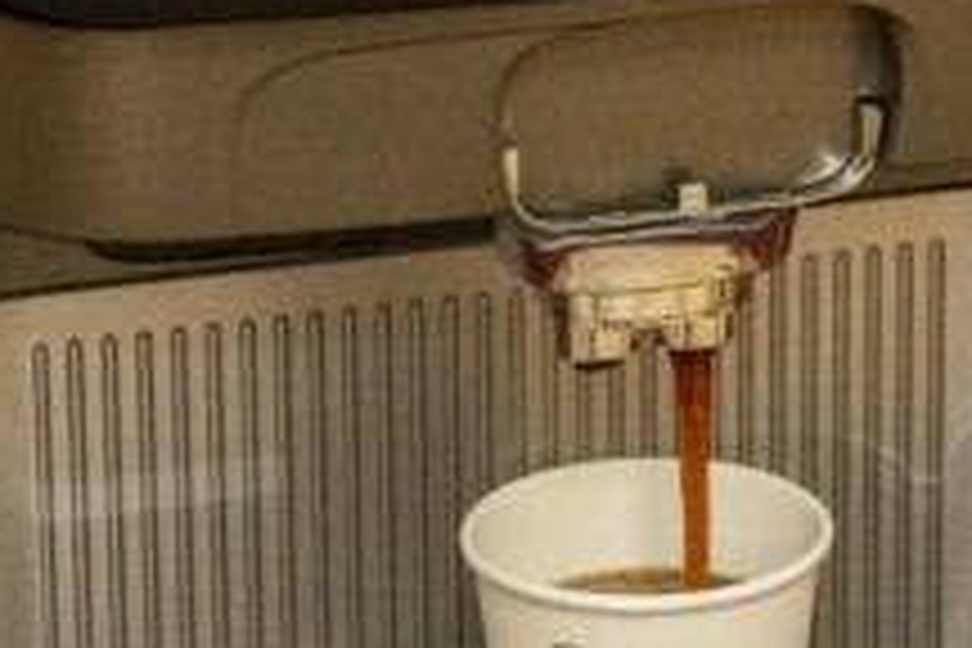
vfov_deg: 6.7
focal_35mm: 204
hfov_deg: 10.1
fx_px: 5508
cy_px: -290
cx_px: 770
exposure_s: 1/60
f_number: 4.5
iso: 5000
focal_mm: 43
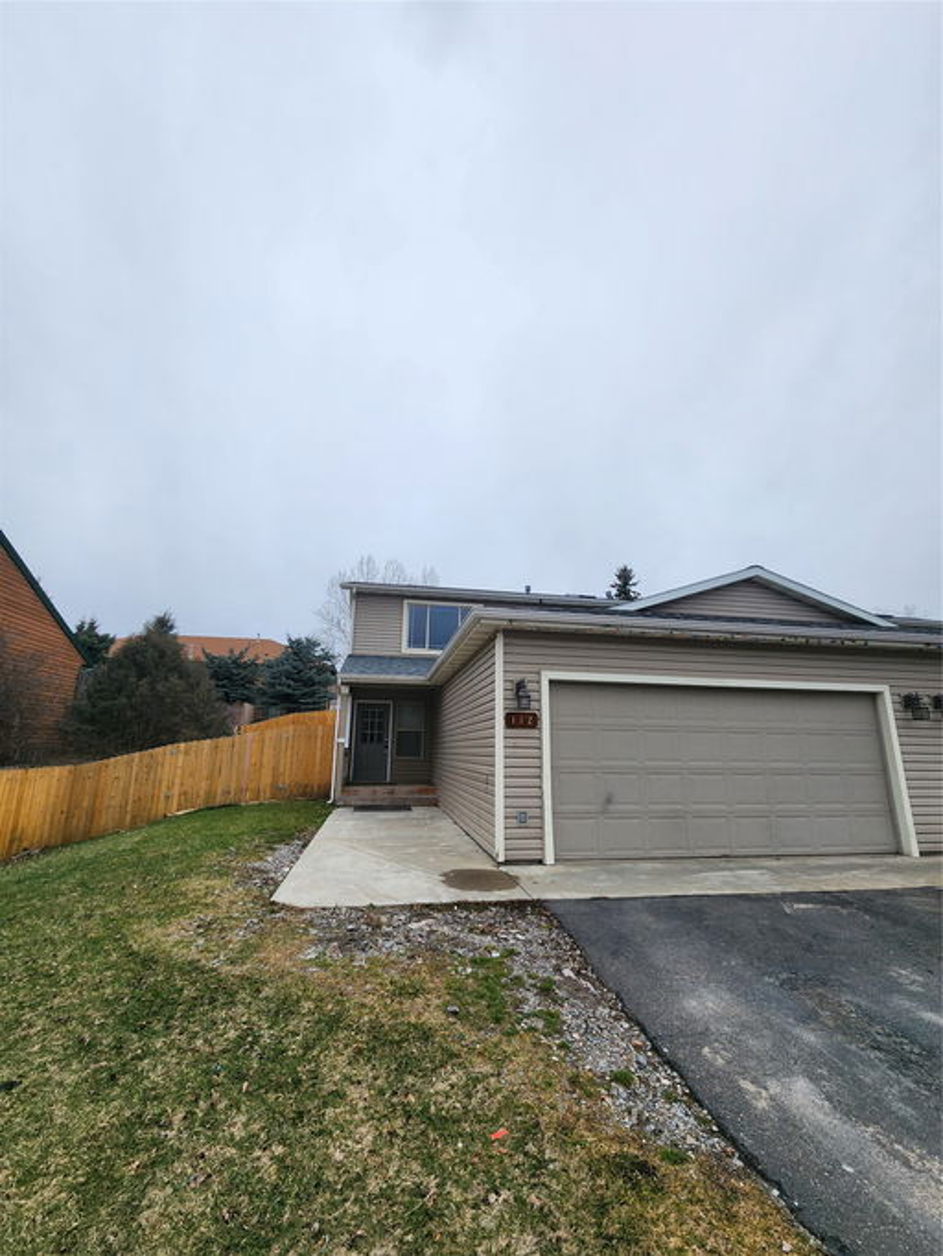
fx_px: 472
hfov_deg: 90.0
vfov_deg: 106.2
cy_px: 628
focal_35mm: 13
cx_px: 472
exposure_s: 1/349
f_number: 2.2
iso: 50
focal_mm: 2.2
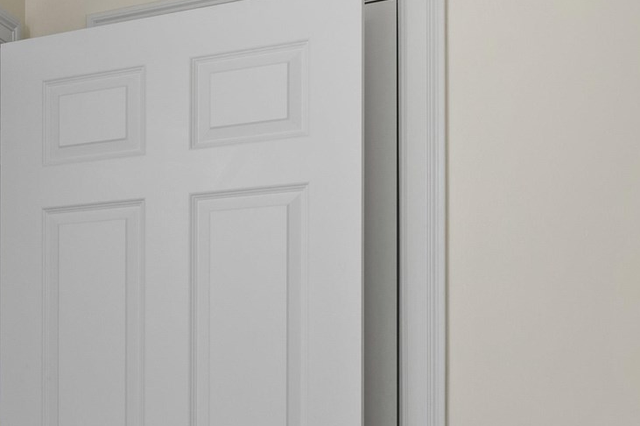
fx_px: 1156
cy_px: 414
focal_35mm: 65
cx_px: -273
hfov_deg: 25.0
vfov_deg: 20.3
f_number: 7.1
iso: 250
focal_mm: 15.5
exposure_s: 1.6
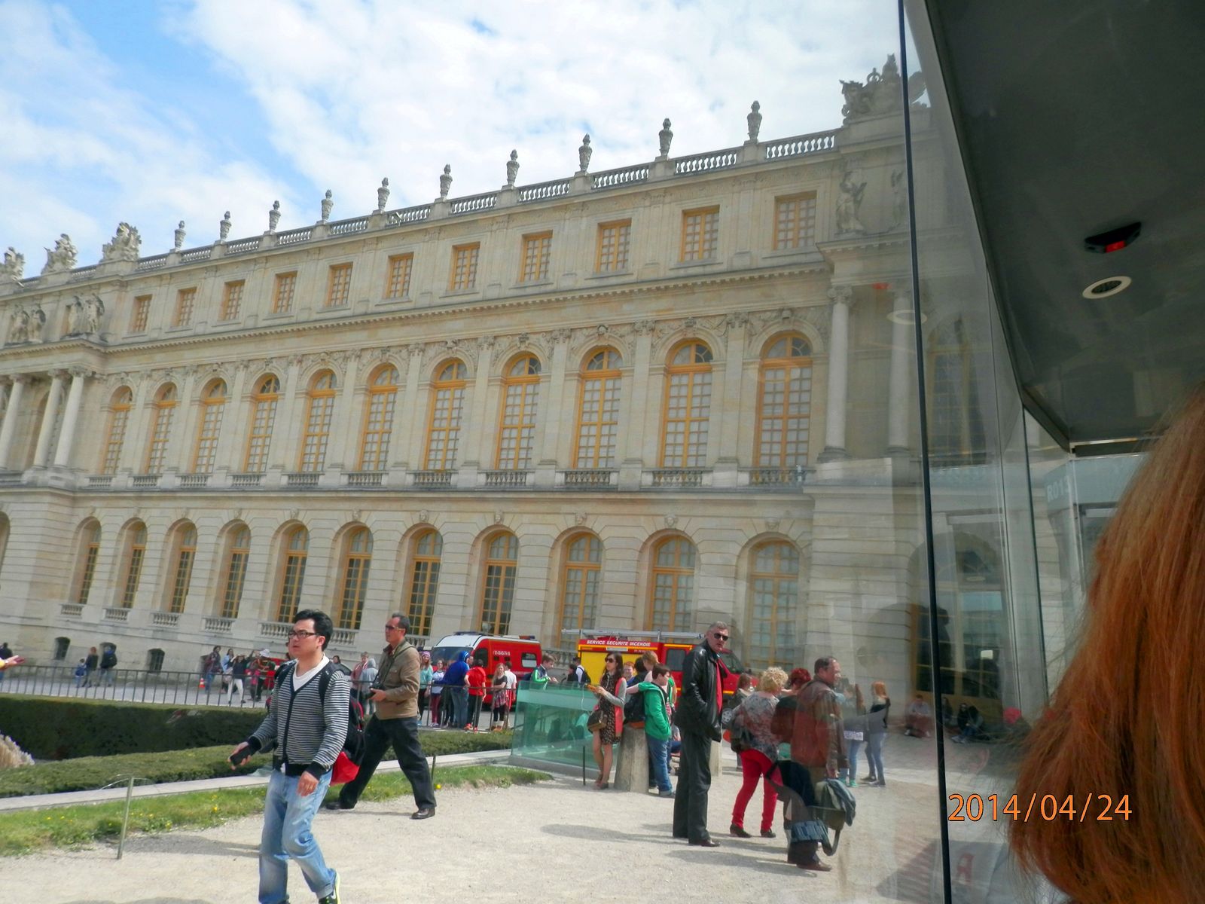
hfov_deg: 69.4
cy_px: 452
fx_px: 870
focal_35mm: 25
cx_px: 602
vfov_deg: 54.9
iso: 80
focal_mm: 4.5
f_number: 3
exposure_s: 1/1000
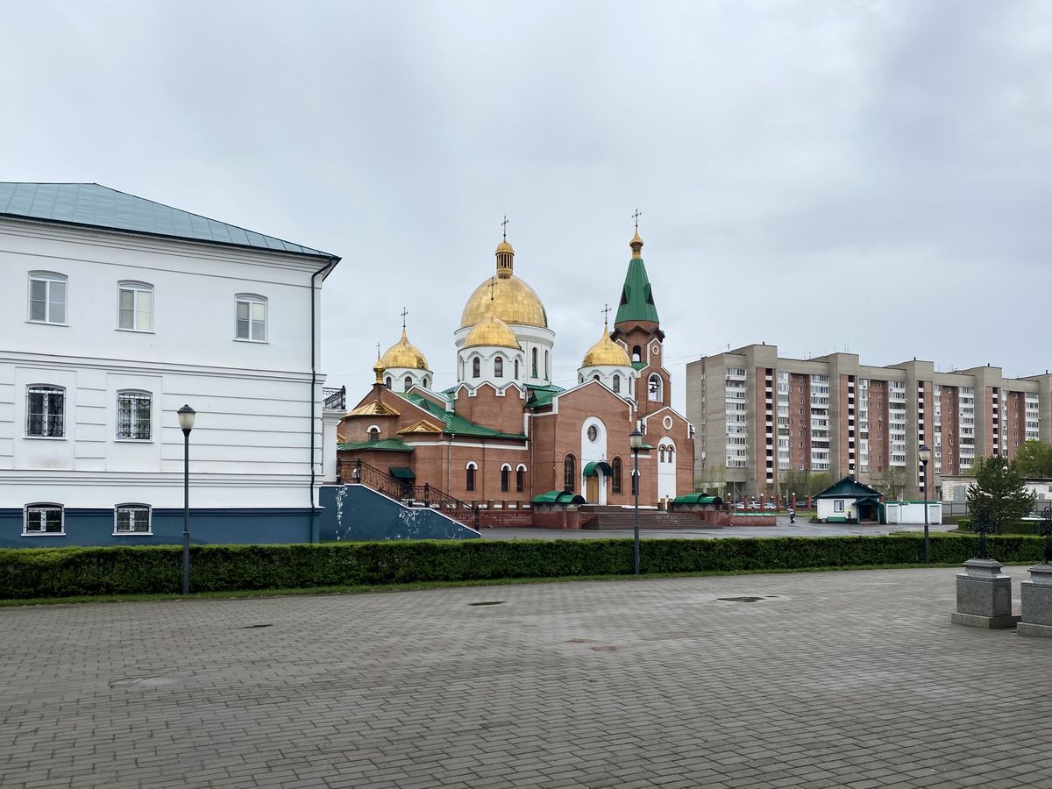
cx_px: 526
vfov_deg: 53.1
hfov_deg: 67.3
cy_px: 394
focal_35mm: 26
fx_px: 790
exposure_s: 1/845
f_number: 1.8
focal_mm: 4.25
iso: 32
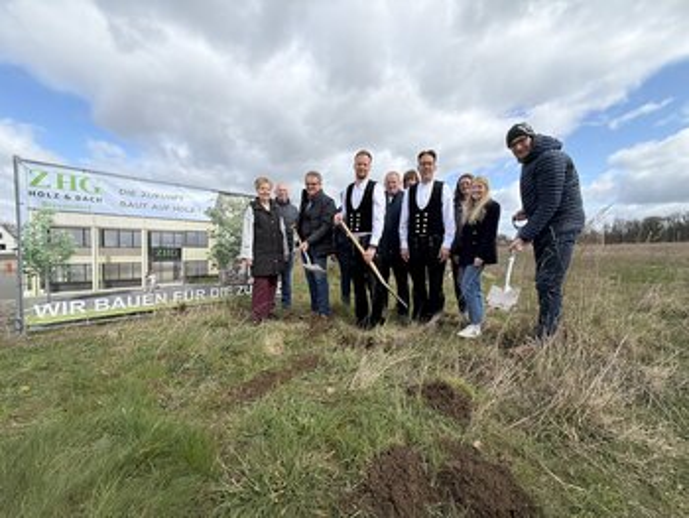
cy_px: 259
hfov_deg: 102.0
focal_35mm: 14
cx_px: 344
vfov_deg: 85.7
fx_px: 279
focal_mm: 2.22
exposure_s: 1/2611
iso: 80
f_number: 2.2
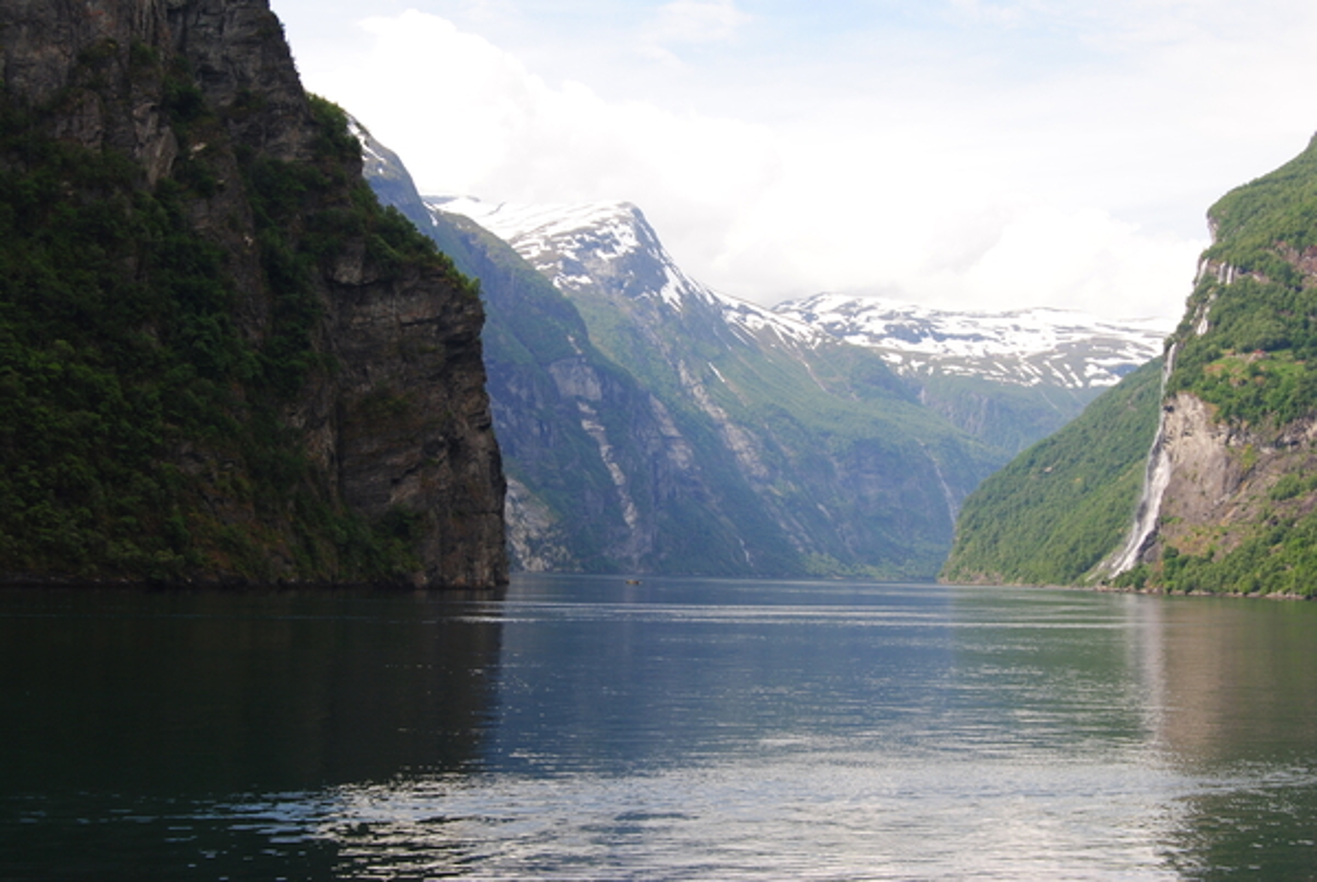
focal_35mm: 52
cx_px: 658
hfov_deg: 37.8
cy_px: 441
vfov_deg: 25.8
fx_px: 1923
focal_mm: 35
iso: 200
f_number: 9
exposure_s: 1/160
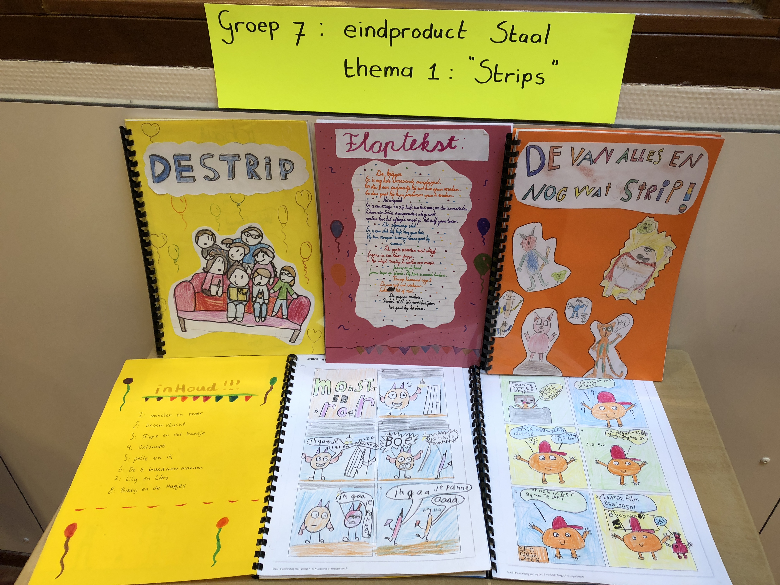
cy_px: 292
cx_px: 390
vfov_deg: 49.7
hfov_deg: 63.4
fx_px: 631
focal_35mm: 28
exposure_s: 1/33
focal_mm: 3.99
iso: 32
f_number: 1.8
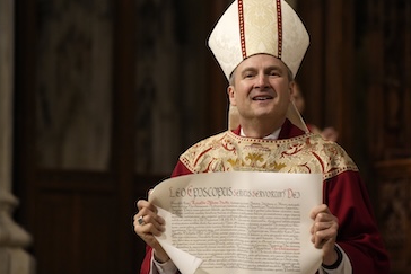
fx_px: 2387
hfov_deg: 9.8
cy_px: 130
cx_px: 225
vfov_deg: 6.6
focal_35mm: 209
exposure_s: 1/320
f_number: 5.6
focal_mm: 190
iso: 5000
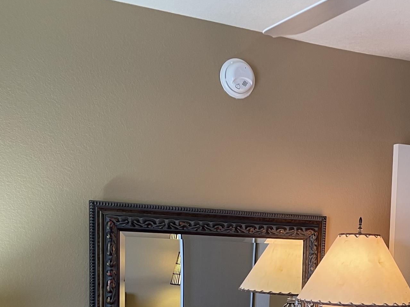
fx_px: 722
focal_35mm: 61
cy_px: 338
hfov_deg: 31.0
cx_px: 317
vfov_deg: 22.6
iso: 80
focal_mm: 4.2
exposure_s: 1/60
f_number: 1.6
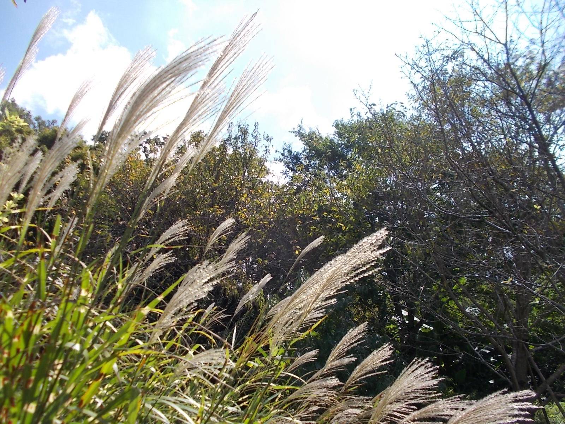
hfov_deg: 67.3
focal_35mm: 26
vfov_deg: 53.1
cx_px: 282
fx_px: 424
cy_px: 212
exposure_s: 1/125
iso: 80
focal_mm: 4.6
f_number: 8
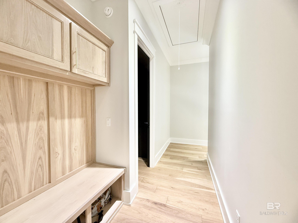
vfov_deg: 85.7
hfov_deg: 102.1
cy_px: 112
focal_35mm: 14
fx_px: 121
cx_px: 149
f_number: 2.2
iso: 250
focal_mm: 2.22
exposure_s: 1/60
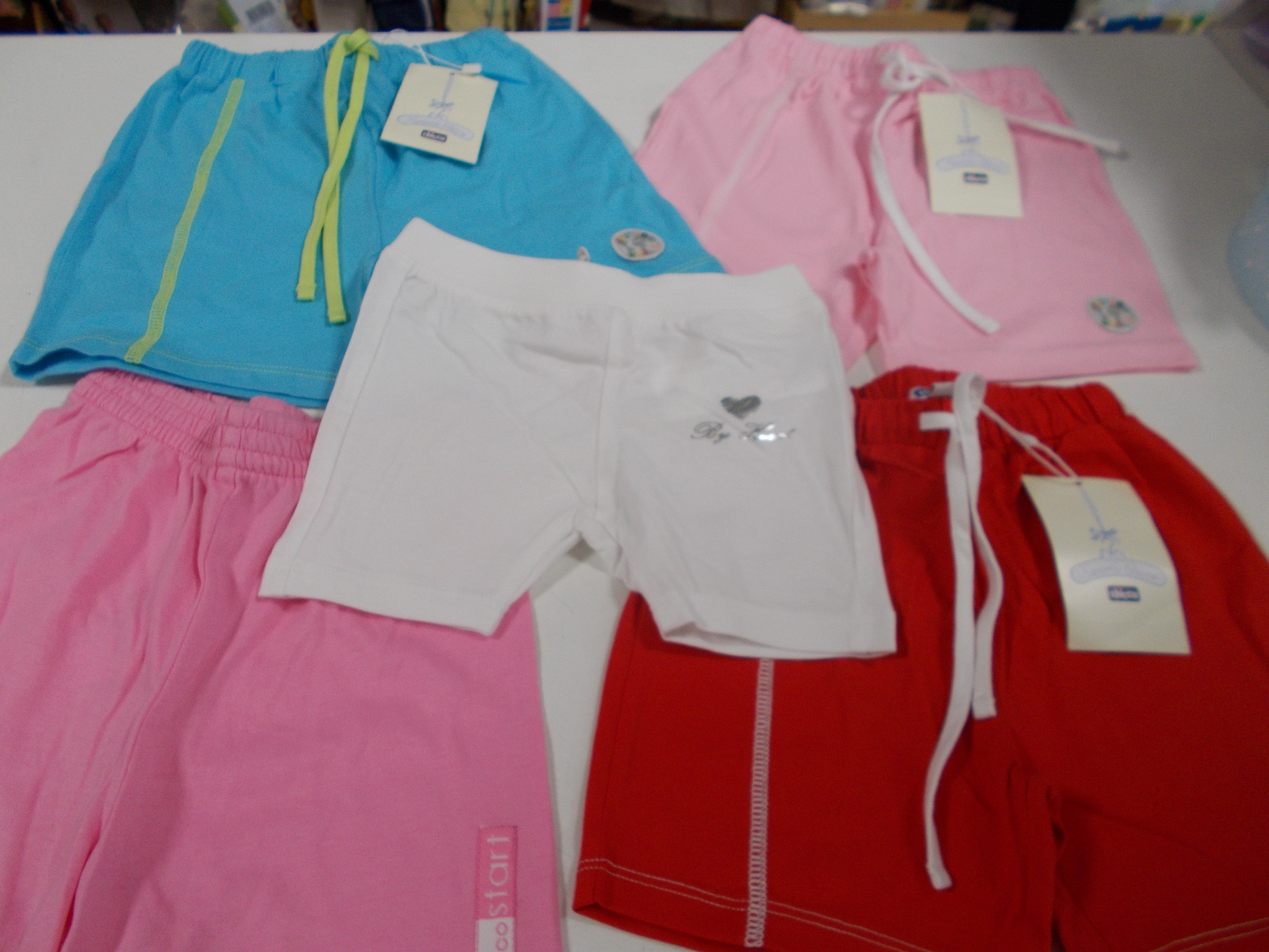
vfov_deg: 53.1
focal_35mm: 26
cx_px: 634
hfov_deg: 67.3
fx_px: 953
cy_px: 476
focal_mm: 4.6
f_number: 3.2
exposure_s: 1/25
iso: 125
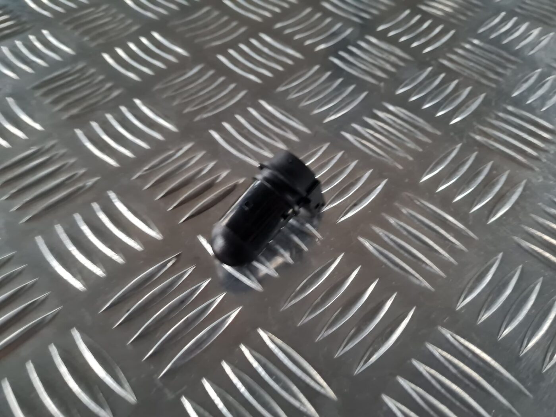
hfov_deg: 67.3
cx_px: 278
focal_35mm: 26
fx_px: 418
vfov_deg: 53.1
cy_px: 208
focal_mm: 5.4
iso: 640
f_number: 1.8
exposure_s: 1/25
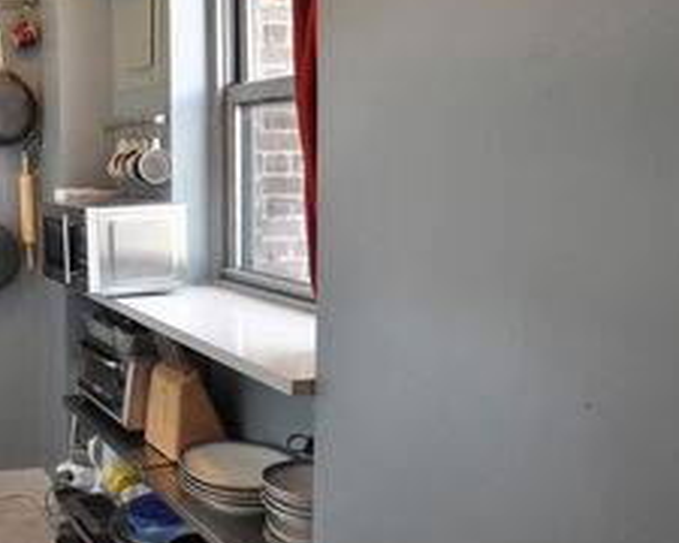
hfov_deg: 43.1
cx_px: -3
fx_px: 723
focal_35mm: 36
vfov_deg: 40.8
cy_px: 201
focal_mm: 12
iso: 200
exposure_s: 1/5
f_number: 11
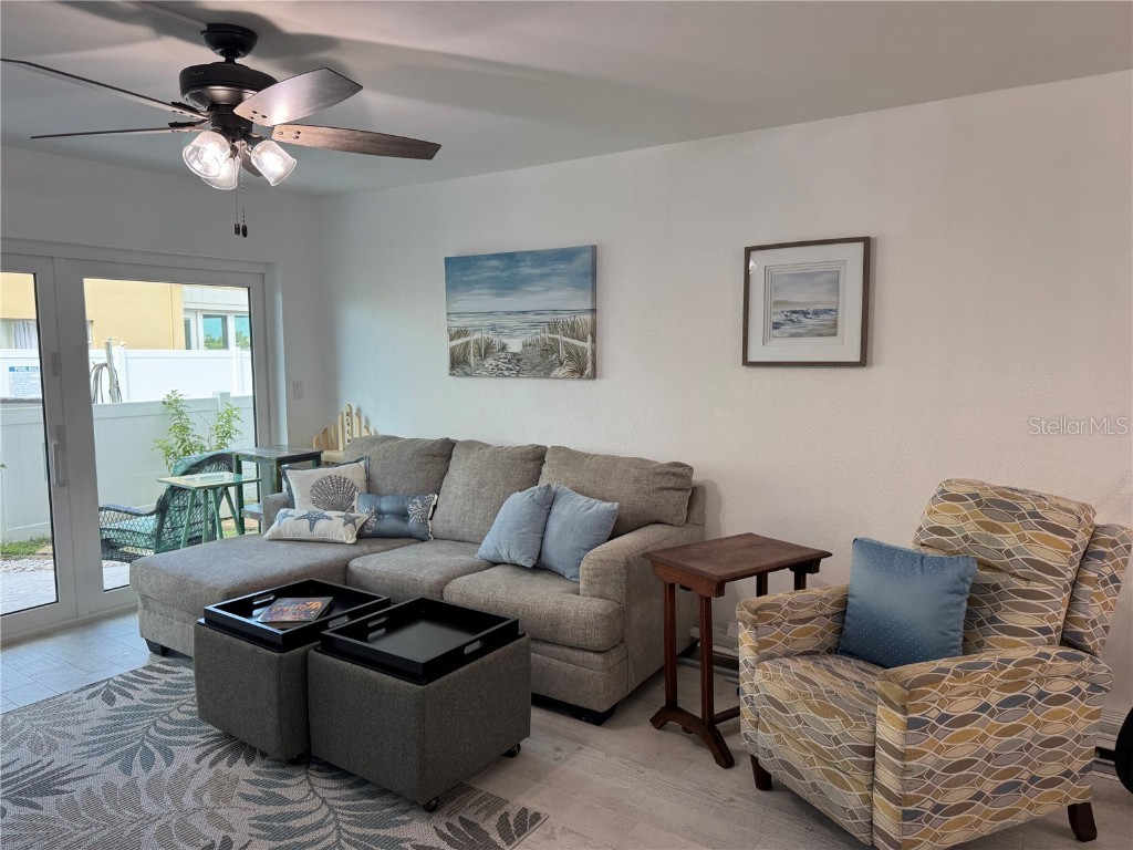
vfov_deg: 56.8
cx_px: 566
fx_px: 786
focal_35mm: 24
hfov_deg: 71.6
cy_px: 425
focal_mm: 6.76
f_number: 1.78
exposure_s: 1/120
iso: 80
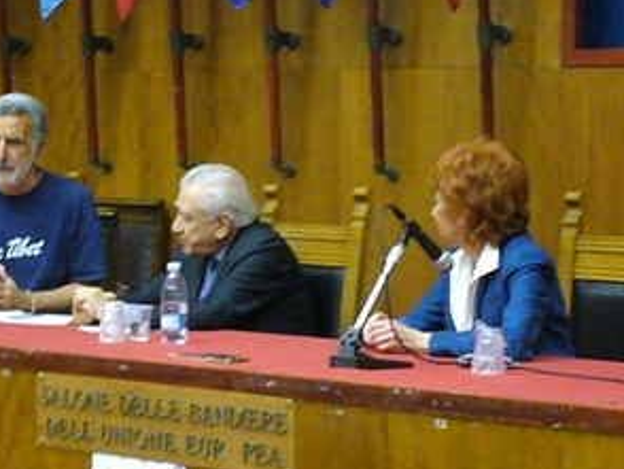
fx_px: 2526
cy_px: 242
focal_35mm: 140
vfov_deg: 10.6
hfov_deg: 14.1
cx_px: 236
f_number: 4.9
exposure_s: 1/8
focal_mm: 17
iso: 1600
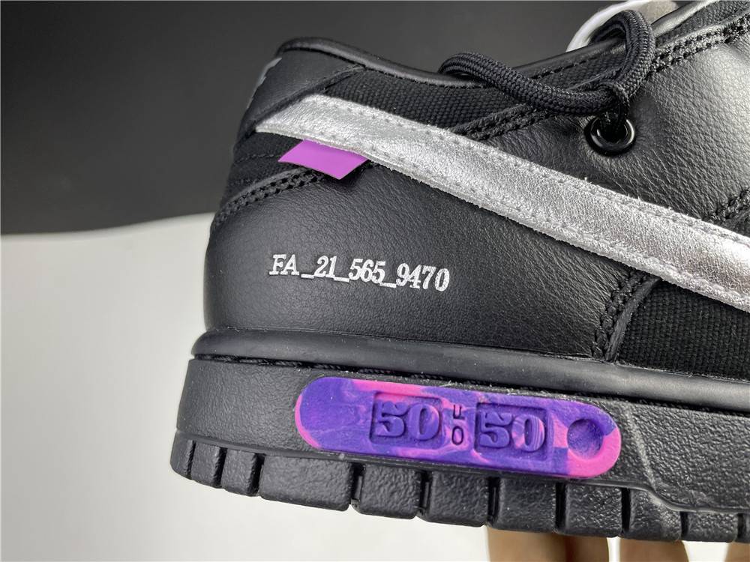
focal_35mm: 26
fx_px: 563
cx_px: 375
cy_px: 281
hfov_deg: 67.3
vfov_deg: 53.1
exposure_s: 1/100
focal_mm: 4.2
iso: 64
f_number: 1.6
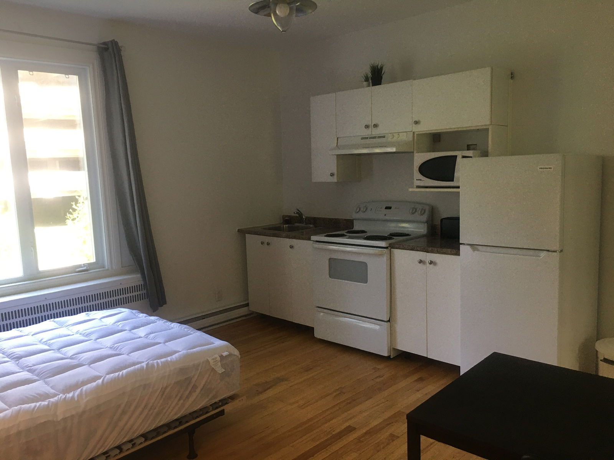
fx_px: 514
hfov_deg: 61.7
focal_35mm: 29
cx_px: 307
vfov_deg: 48.2
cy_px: 230
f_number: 2.2
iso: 32
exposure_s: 1/30
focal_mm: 4.15
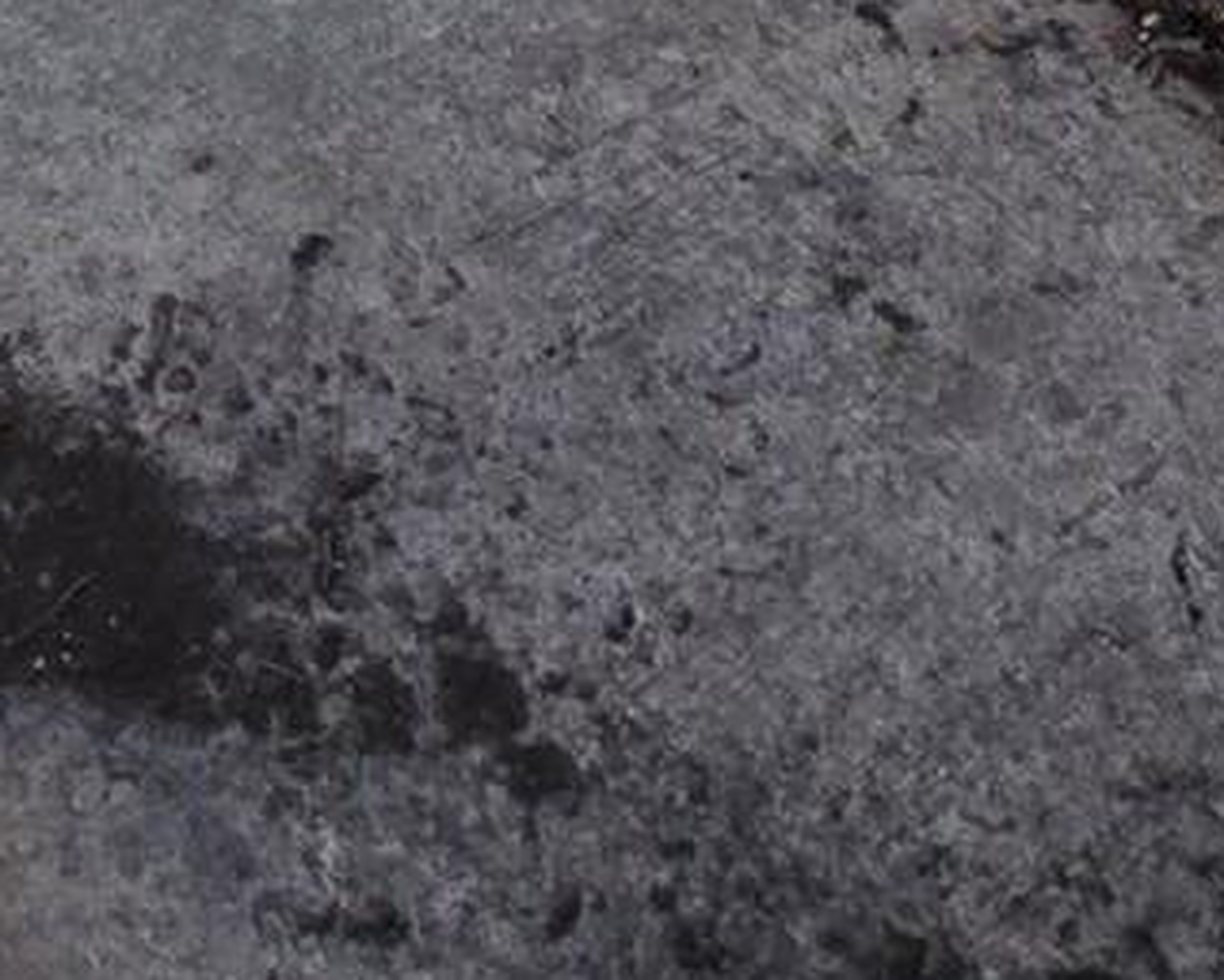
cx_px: 23
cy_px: -1807
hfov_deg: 22.7
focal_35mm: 81
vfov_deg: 11.9
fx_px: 2935
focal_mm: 2.2
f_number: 2.2
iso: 50
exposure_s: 1/257
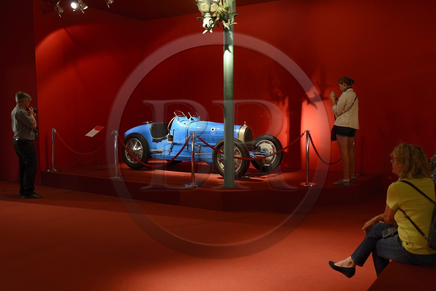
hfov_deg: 58.7
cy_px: 146
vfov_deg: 41.1
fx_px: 387
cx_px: 218
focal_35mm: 32
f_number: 4
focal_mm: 32
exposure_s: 1/13
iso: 800
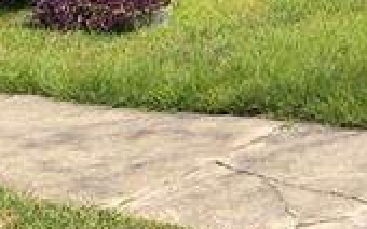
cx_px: 320
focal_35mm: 112
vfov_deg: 10.6
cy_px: -242
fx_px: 1119
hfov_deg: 18.4
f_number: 1.8
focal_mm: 3.99
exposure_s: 1/1200
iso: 20
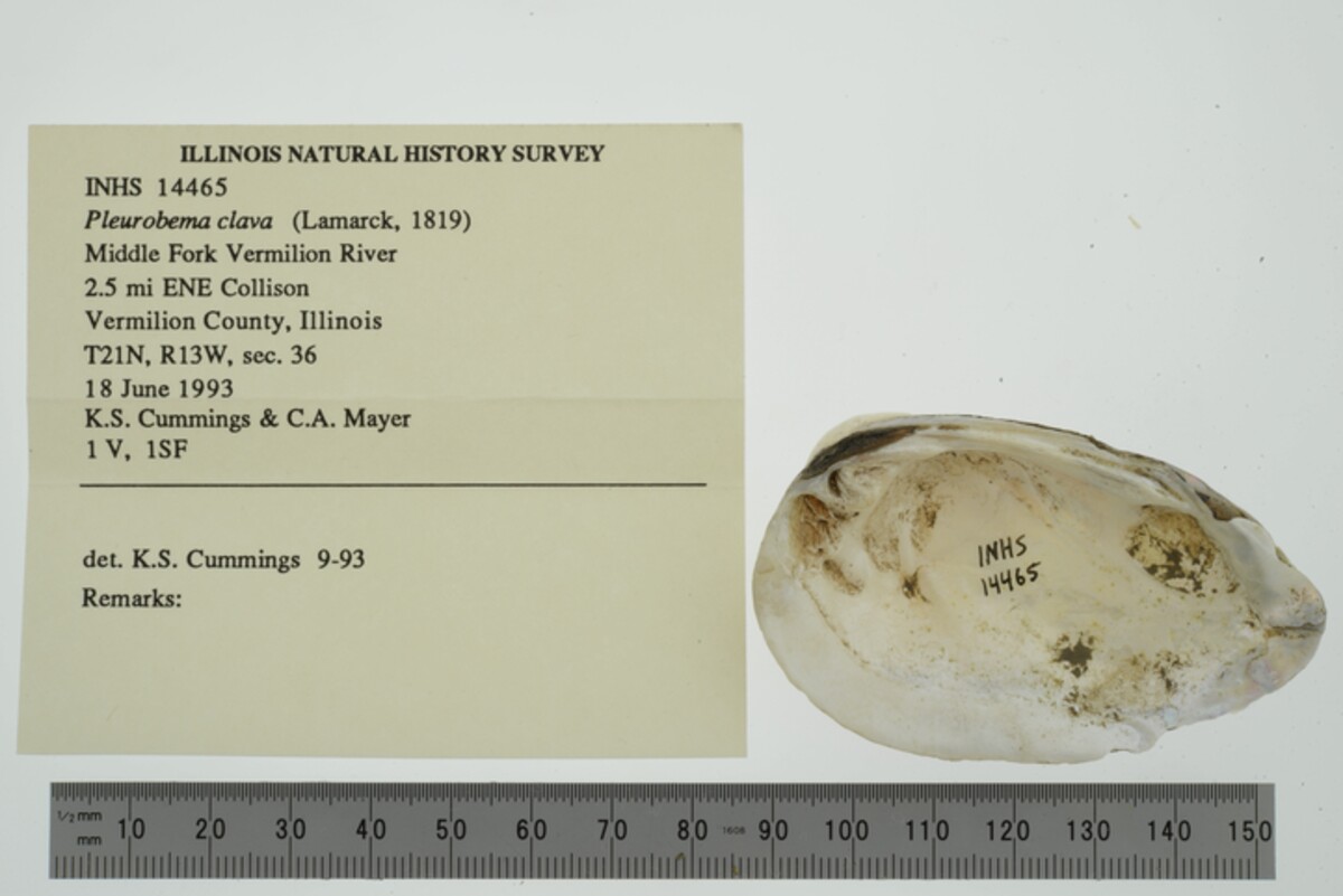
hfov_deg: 33.4
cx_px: 672
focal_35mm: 60
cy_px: 448
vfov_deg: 22.6
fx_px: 2239
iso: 100
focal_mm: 60
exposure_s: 1/10
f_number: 32
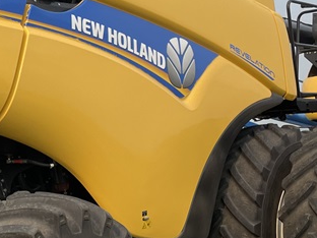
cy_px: 52
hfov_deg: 22.2
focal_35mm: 84
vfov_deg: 17.4
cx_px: -14
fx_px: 769
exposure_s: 1/2353
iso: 32
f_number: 1.6
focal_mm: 4.2
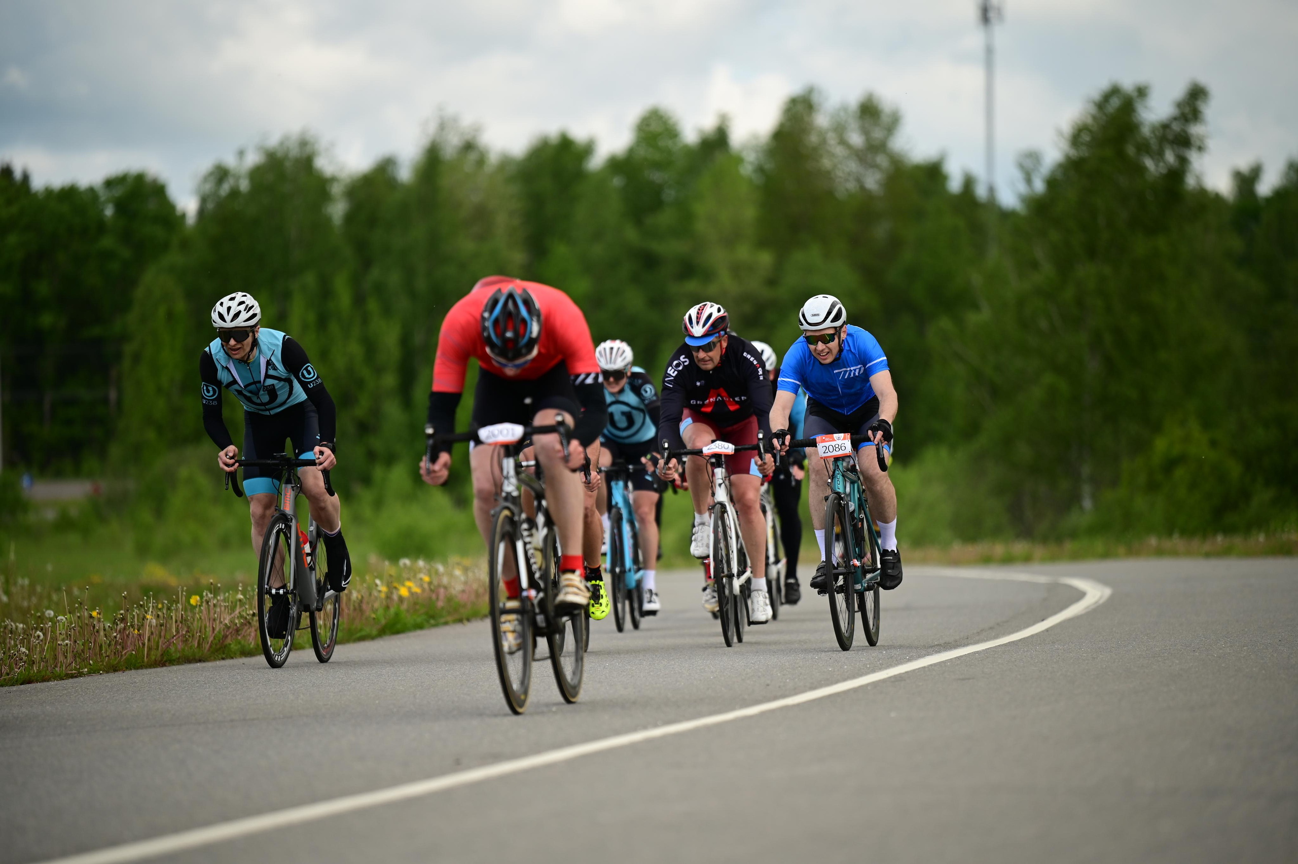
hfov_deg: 10.3
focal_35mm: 200
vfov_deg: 6.9
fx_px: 7207
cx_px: 649
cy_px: 432
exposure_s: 1/1600
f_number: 2.8
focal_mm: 200
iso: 160
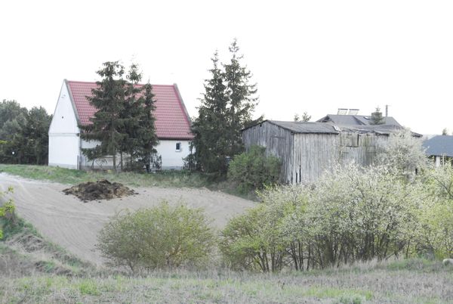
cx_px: 226
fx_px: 1323
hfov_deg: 19.4
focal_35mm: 105
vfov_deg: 13.1
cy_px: 152
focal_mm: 70
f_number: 5.6
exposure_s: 1/250
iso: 800
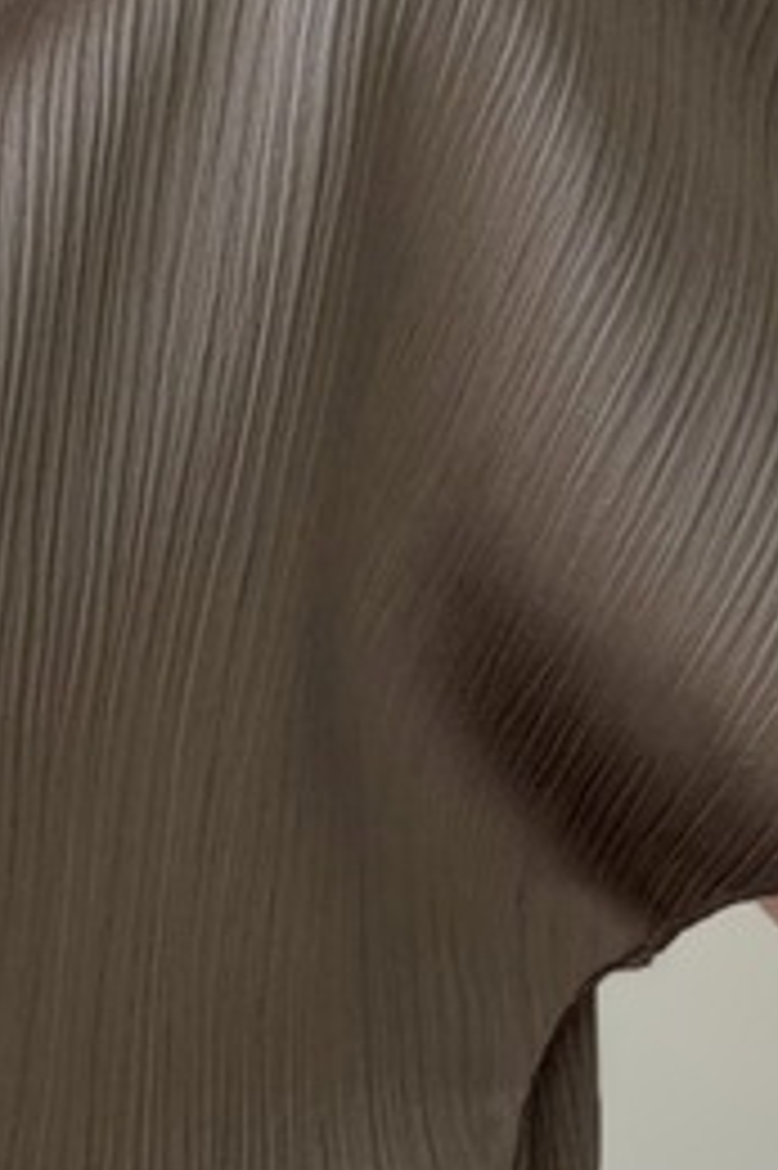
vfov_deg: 18.4
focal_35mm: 104
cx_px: -13
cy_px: 1494
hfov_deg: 13.0
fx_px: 3376
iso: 40
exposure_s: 1/286
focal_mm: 5.96
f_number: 1.6
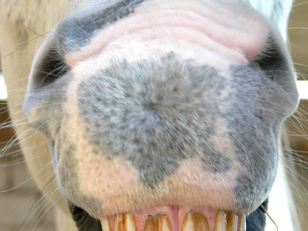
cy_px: 140
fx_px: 1343
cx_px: 154
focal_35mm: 151
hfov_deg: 13.1
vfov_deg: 9.8
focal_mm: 23.8
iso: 100
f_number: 3.6
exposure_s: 1/50
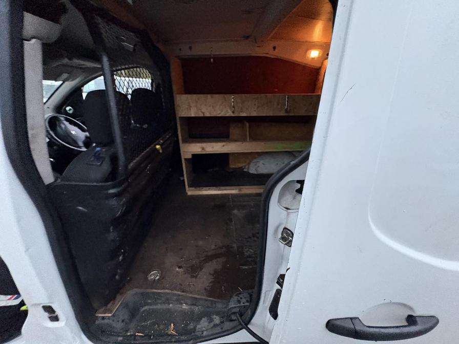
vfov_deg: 85.7
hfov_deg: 102.1
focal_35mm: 14
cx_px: 230
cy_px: 172
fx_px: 186
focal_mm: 2.22
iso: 800
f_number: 2.2
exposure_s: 1/57
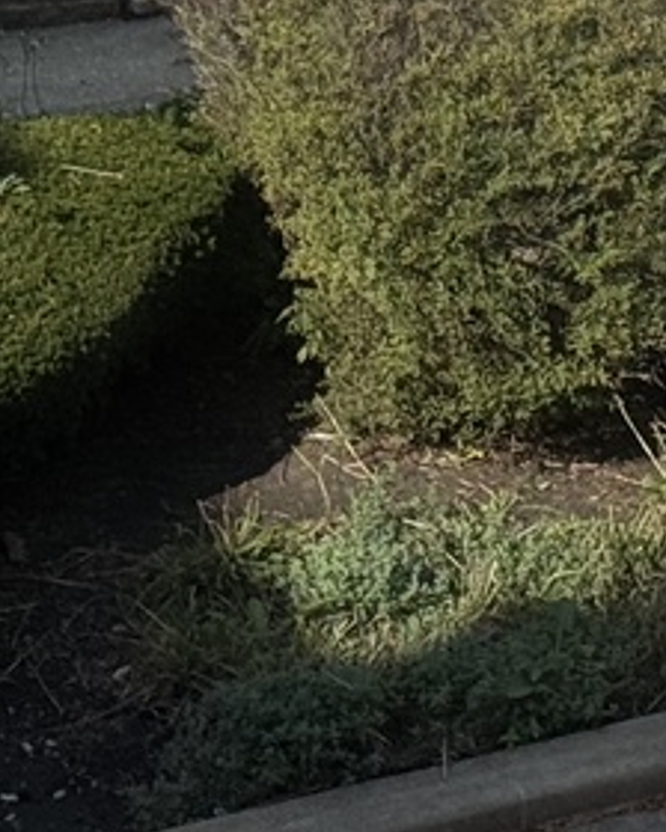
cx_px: 1805
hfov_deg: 6.0
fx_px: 5938
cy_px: -505
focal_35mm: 241
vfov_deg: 7.8
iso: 64
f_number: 1.78
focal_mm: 6.76
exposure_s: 1/5376
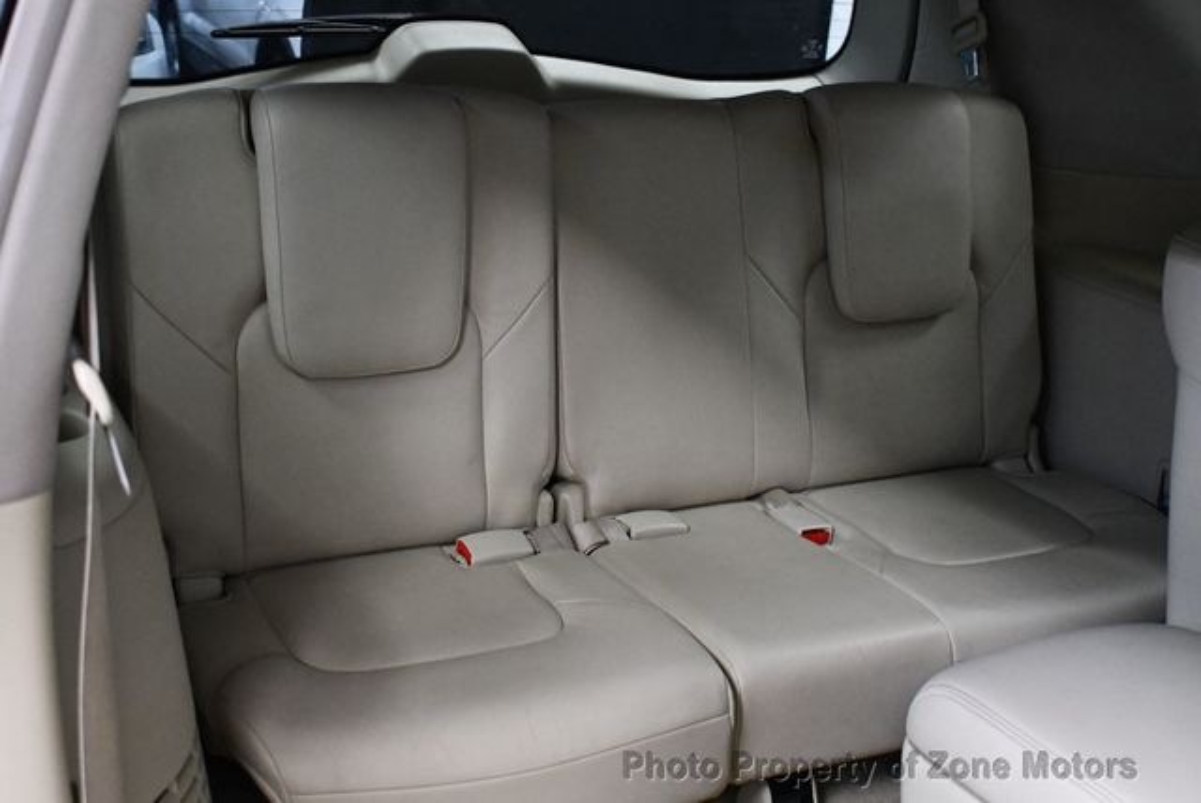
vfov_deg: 28.1
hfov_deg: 41.1
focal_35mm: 48
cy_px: 402
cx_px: 600
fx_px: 1603
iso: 3200
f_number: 4
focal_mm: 24
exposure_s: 1/100
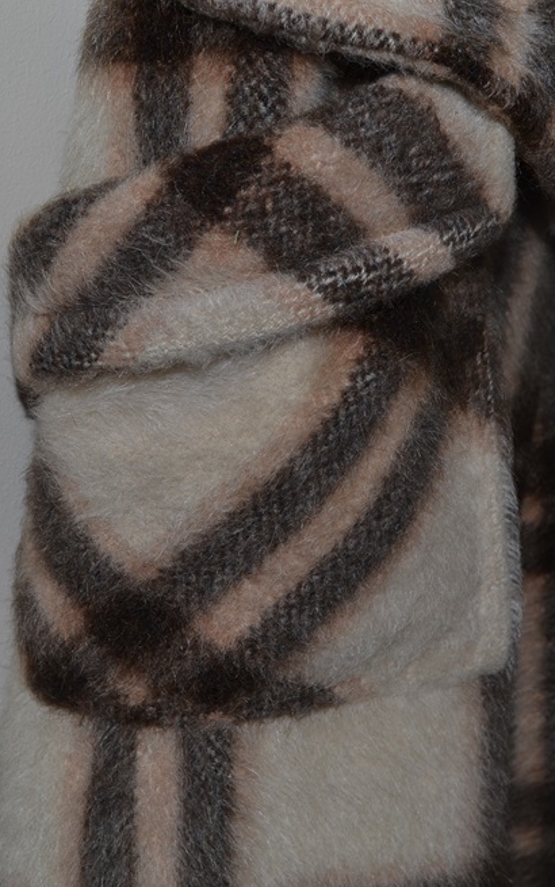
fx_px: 1354
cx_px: 302
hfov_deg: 23.2
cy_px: 445
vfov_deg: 36.3
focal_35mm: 56
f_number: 8
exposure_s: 1/60
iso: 100
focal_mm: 24
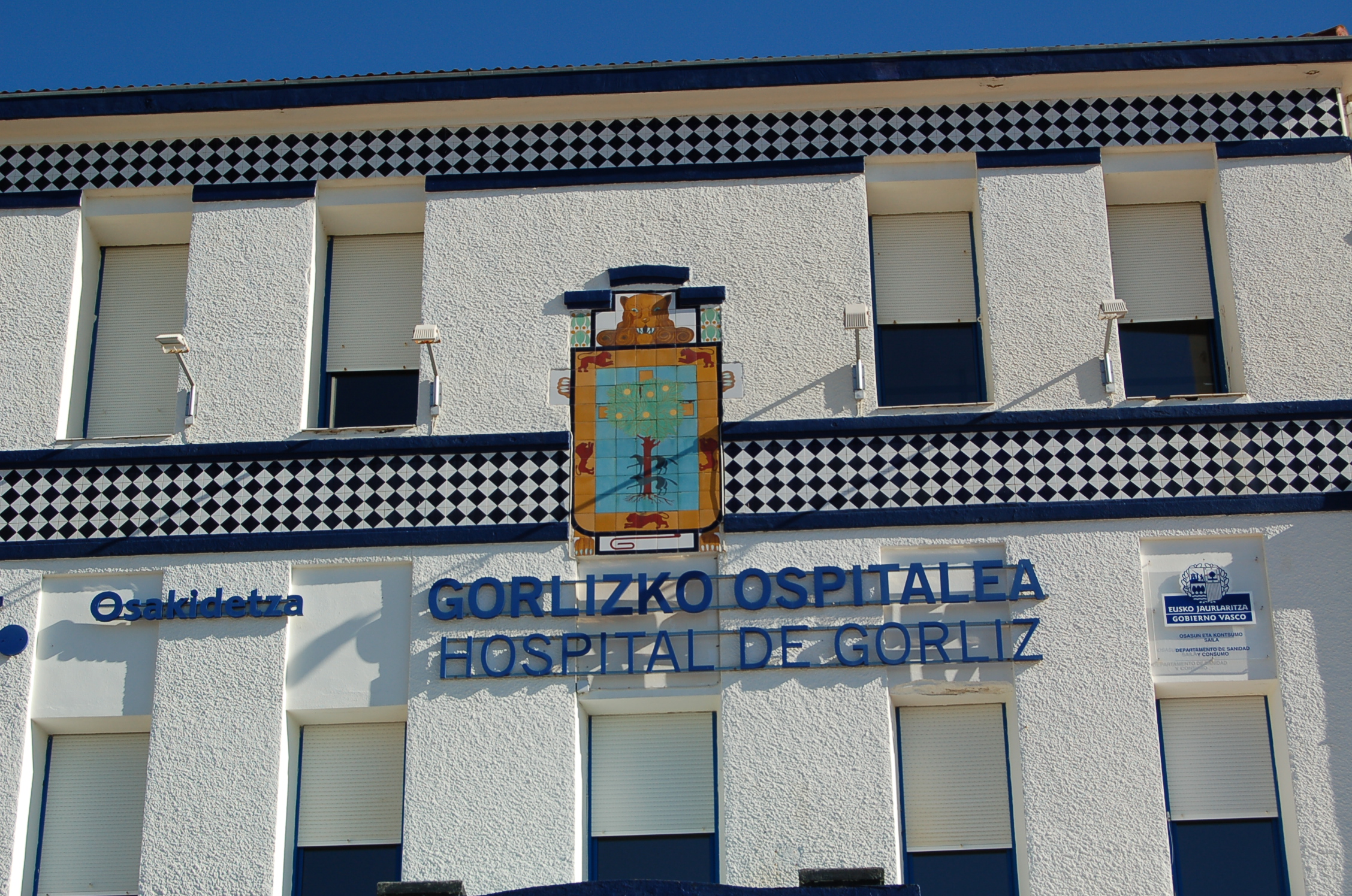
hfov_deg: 28.1
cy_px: 448
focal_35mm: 72
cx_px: 676
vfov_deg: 18.9
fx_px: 2699
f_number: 10
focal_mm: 48
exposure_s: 1/400
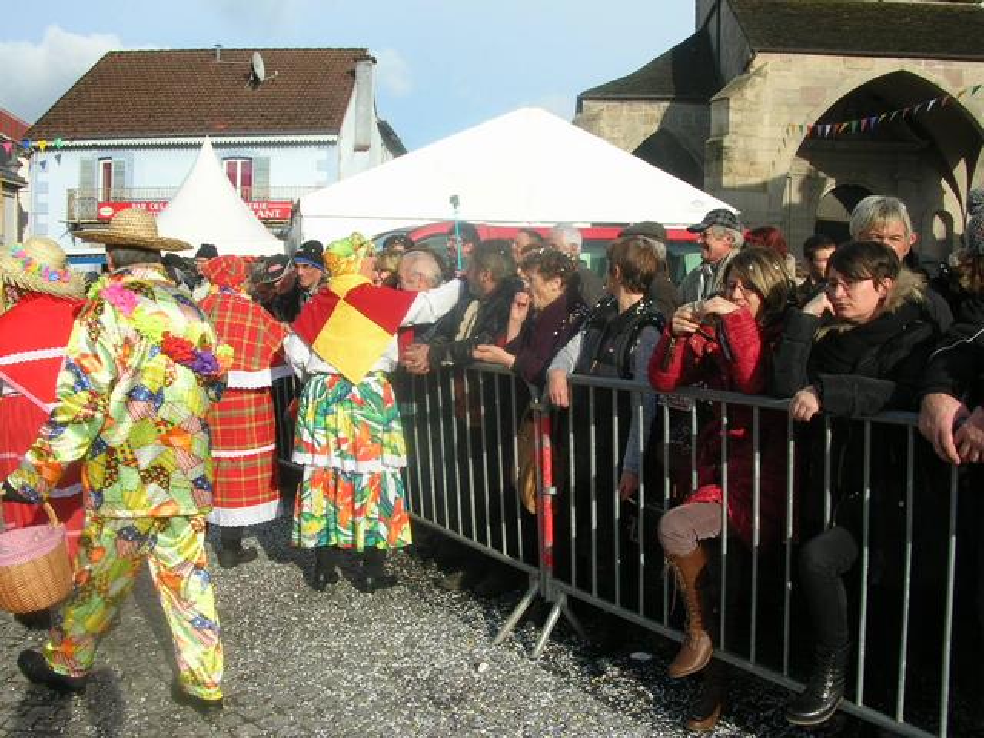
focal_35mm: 35
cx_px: 492
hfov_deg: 52.6
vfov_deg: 40.7
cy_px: 369
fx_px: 995
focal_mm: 5.8
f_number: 5.6
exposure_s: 1/274
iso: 50
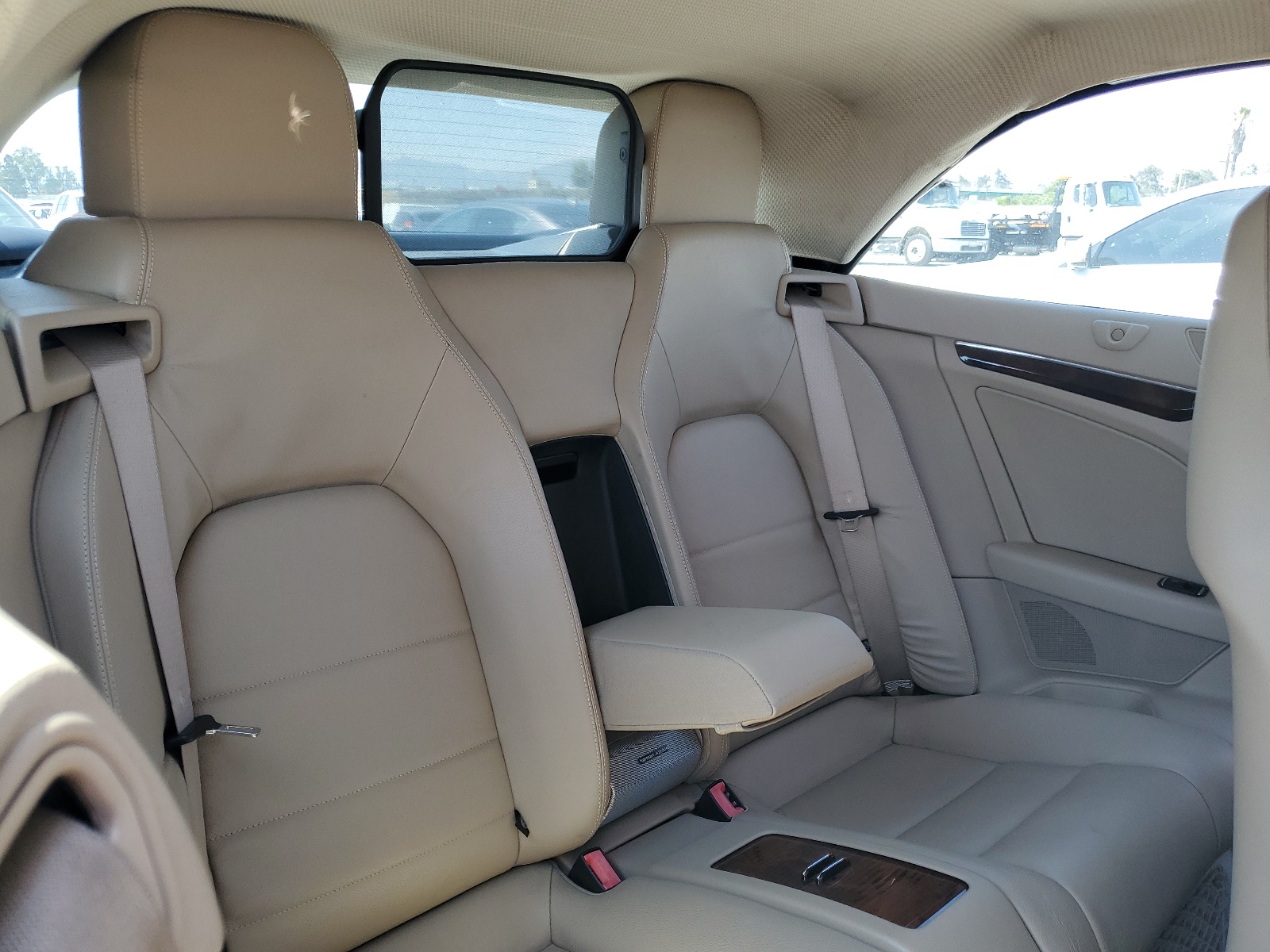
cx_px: 635
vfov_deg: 53.1
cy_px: 476
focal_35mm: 26
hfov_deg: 67.3
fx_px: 954
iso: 50
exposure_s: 1/333
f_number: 1.5
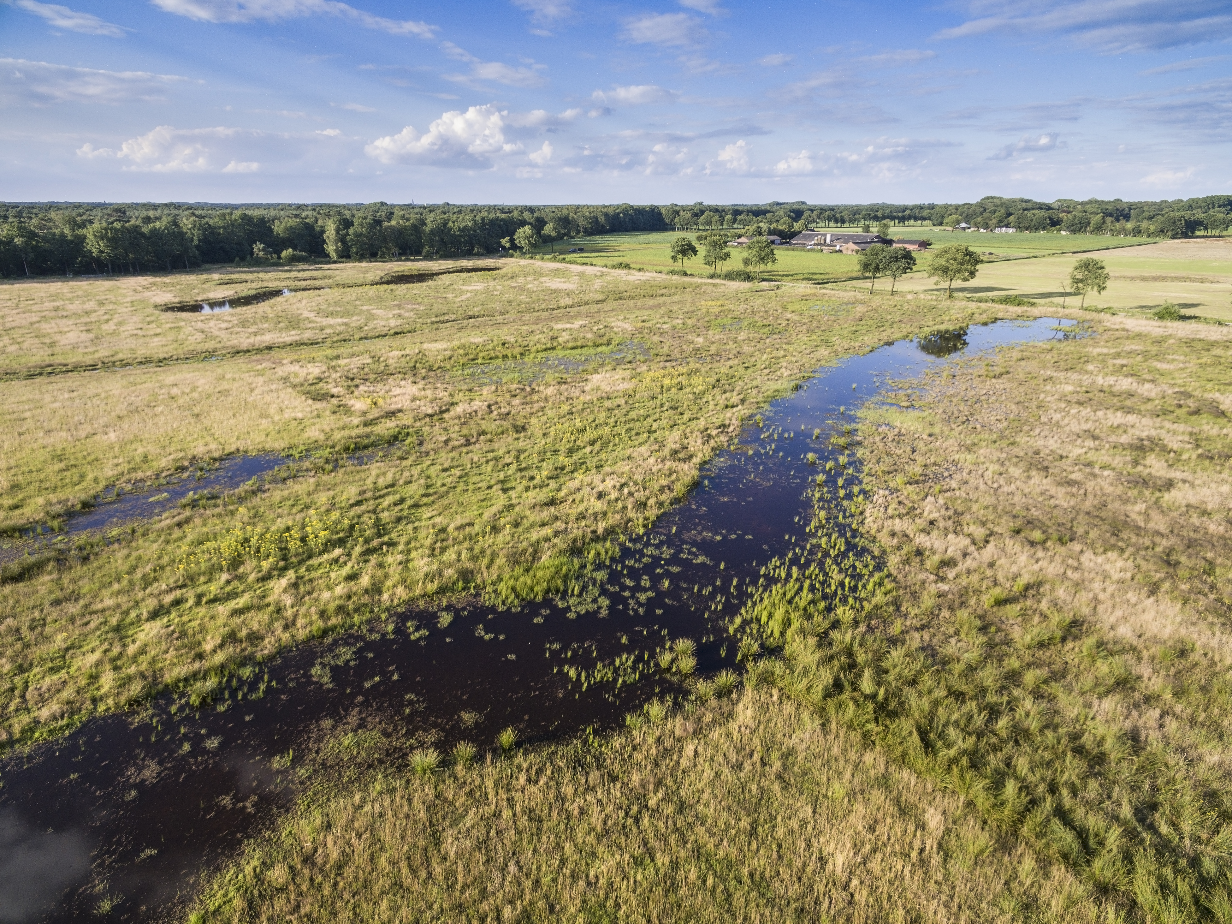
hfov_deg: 81.8
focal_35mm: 20
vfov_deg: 66.0
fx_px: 712
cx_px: 616
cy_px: 462
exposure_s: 1/450
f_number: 2.8
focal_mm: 3.61
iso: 100
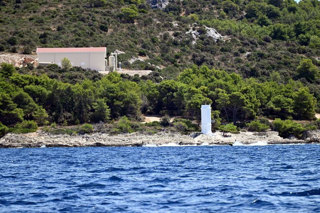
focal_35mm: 300
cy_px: 106
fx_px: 2667
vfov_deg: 4.6
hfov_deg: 6.9
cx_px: 160
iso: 280
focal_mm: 300
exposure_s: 1/1000
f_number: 5.6
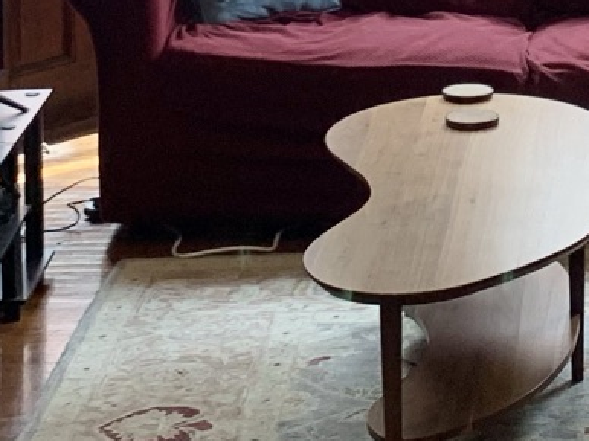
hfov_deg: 14.1
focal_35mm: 138
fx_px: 2347
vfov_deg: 10.0
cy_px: -404
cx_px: 584
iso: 80
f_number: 1.8
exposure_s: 1/60
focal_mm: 4.25
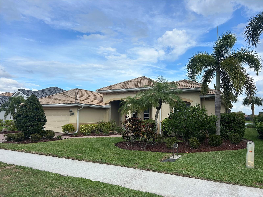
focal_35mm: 26
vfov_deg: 53.1
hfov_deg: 67.3
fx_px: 198
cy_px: 98
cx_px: 132
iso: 50
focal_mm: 5.7
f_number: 1.5
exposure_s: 1/3356
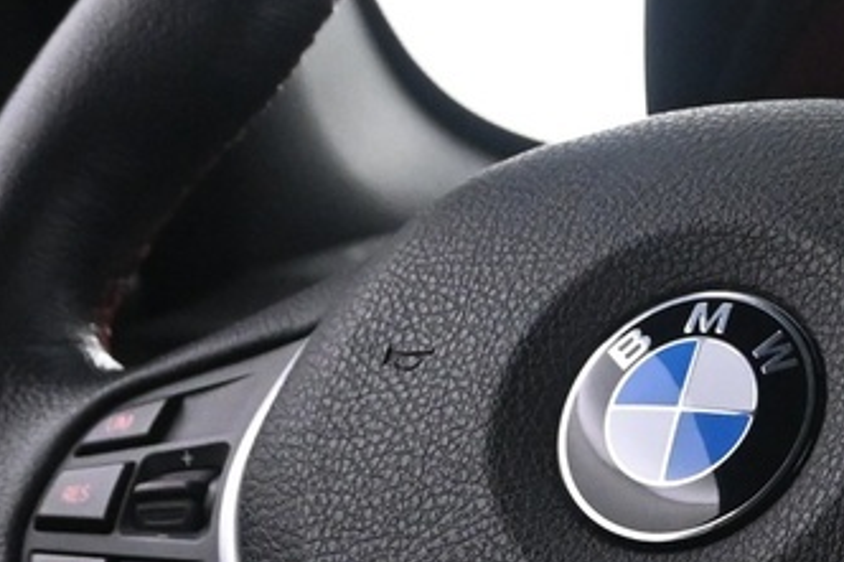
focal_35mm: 165
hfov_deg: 12.3
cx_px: 867
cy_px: 509
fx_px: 3858
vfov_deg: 8.3
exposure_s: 1/30
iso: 2500
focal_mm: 22.5
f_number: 4
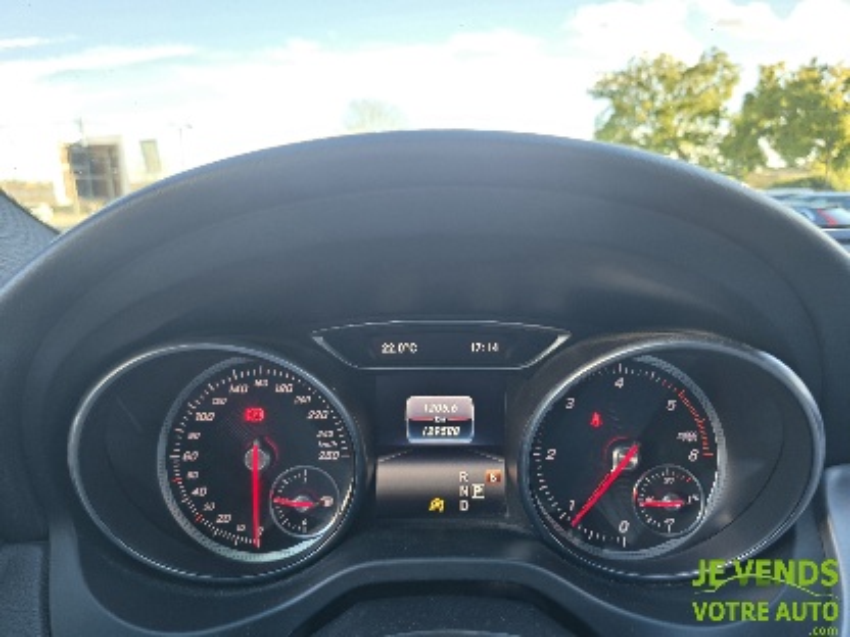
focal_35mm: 23
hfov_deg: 73.9
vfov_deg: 58.9
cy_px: 318
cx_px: 425
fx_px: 565
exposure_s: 1/50.3
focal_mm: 6.3
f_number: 1.7
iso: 64
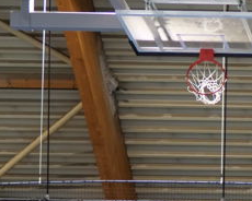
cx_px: 602
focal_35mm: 185
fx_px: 1380
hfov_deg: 9.3
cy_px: 500
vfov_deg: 7.7
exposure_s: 1/60
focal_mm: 16
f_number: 1.4
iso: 400
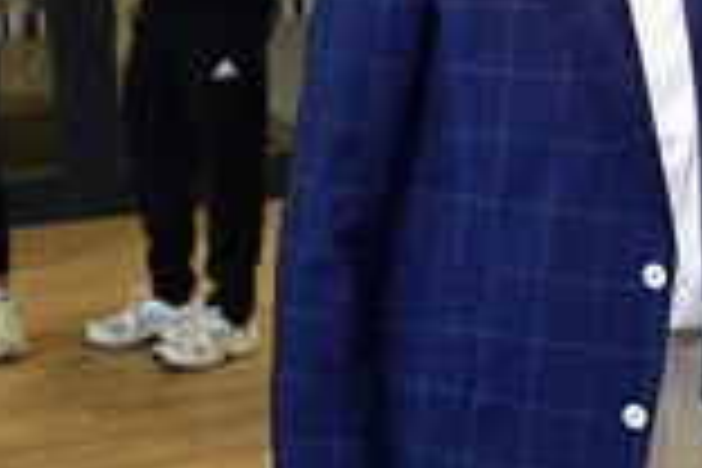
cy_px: 40
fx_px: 2028
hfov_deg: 18.9
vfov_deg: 13.0
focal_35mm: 104
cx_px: 772
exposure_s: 1/200
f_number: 4.5
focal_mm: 36
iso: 800
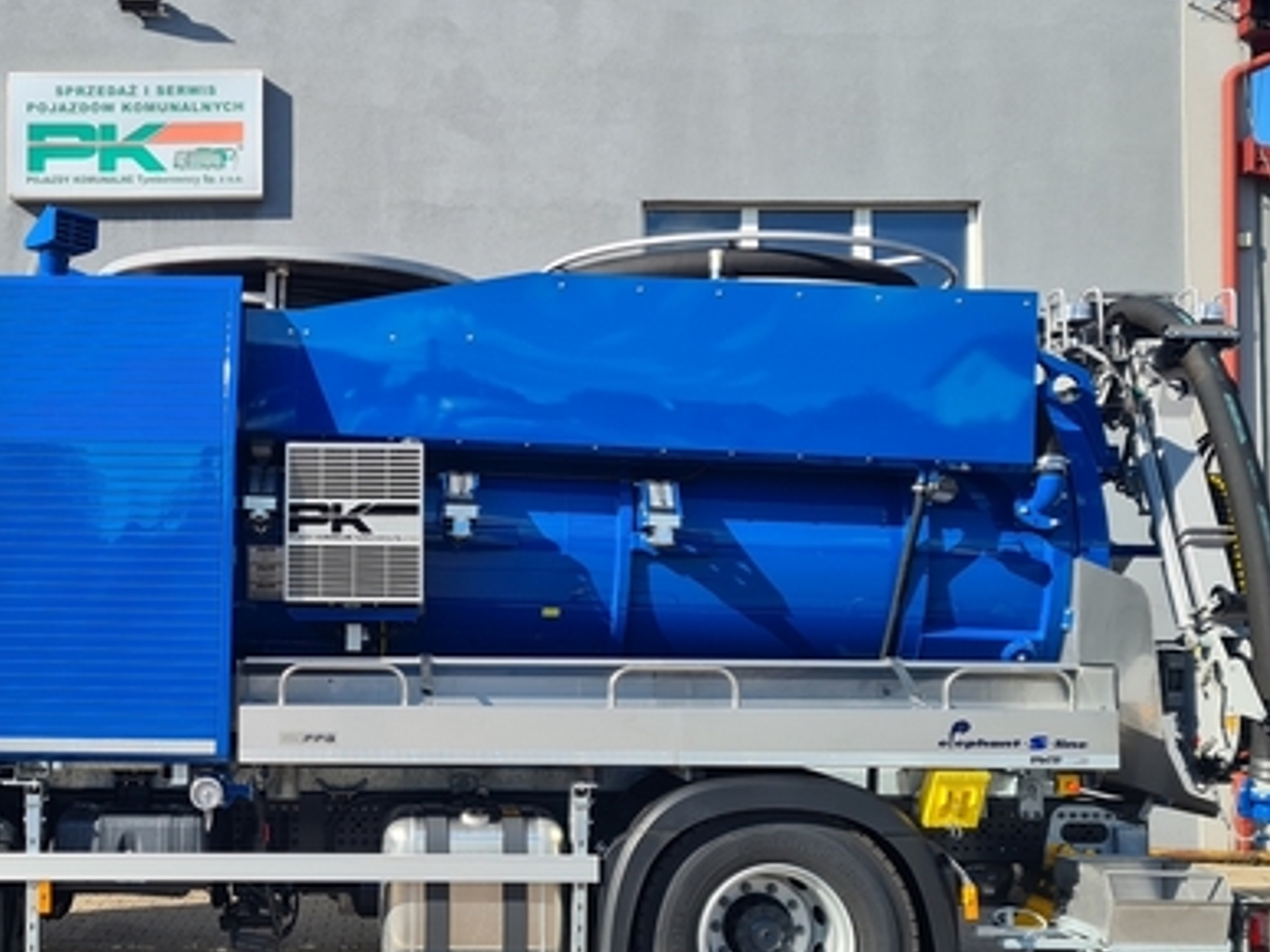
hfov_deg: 43.0
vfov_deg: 33.6
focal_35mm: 43
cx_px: 381
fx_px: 1577
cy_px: 502
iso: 50
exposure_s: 1/1528
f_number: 1.8
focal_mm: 5.4
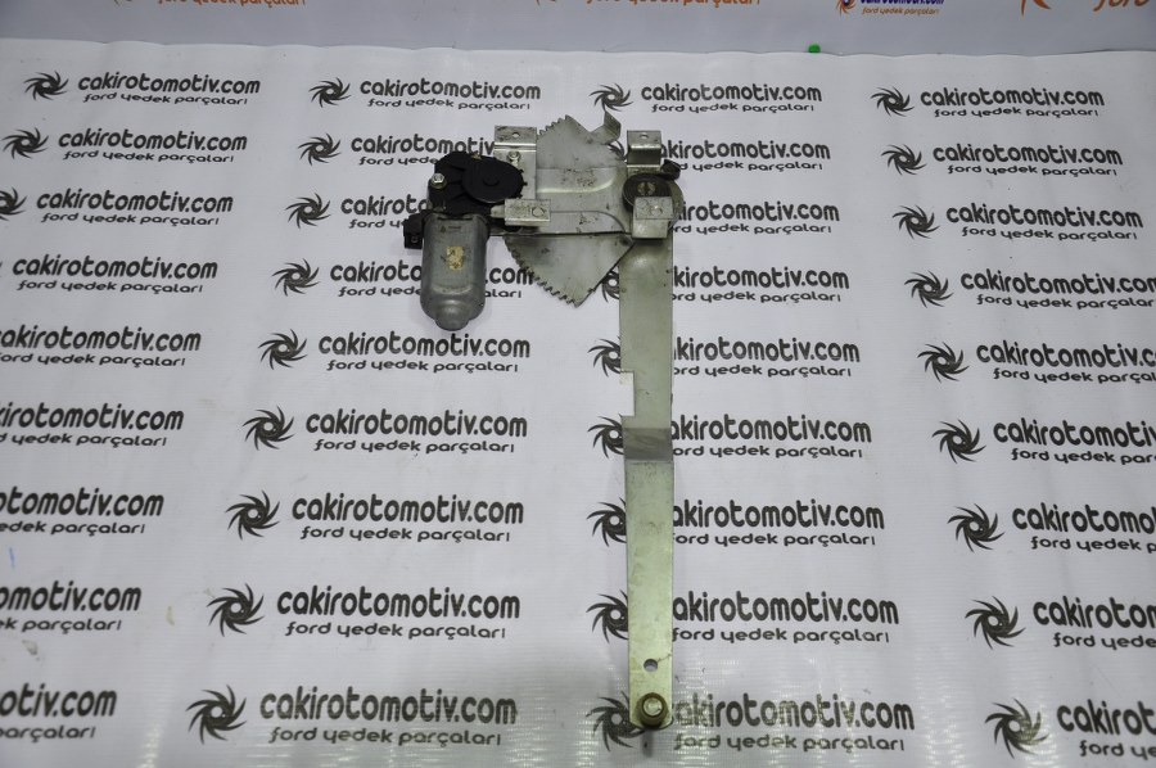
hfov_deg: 51.3
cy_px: 384
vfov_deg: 35.4
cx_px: 578
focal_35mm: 38
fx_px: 1203
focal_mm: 25
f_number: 4.5
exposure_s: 1/100
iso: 200
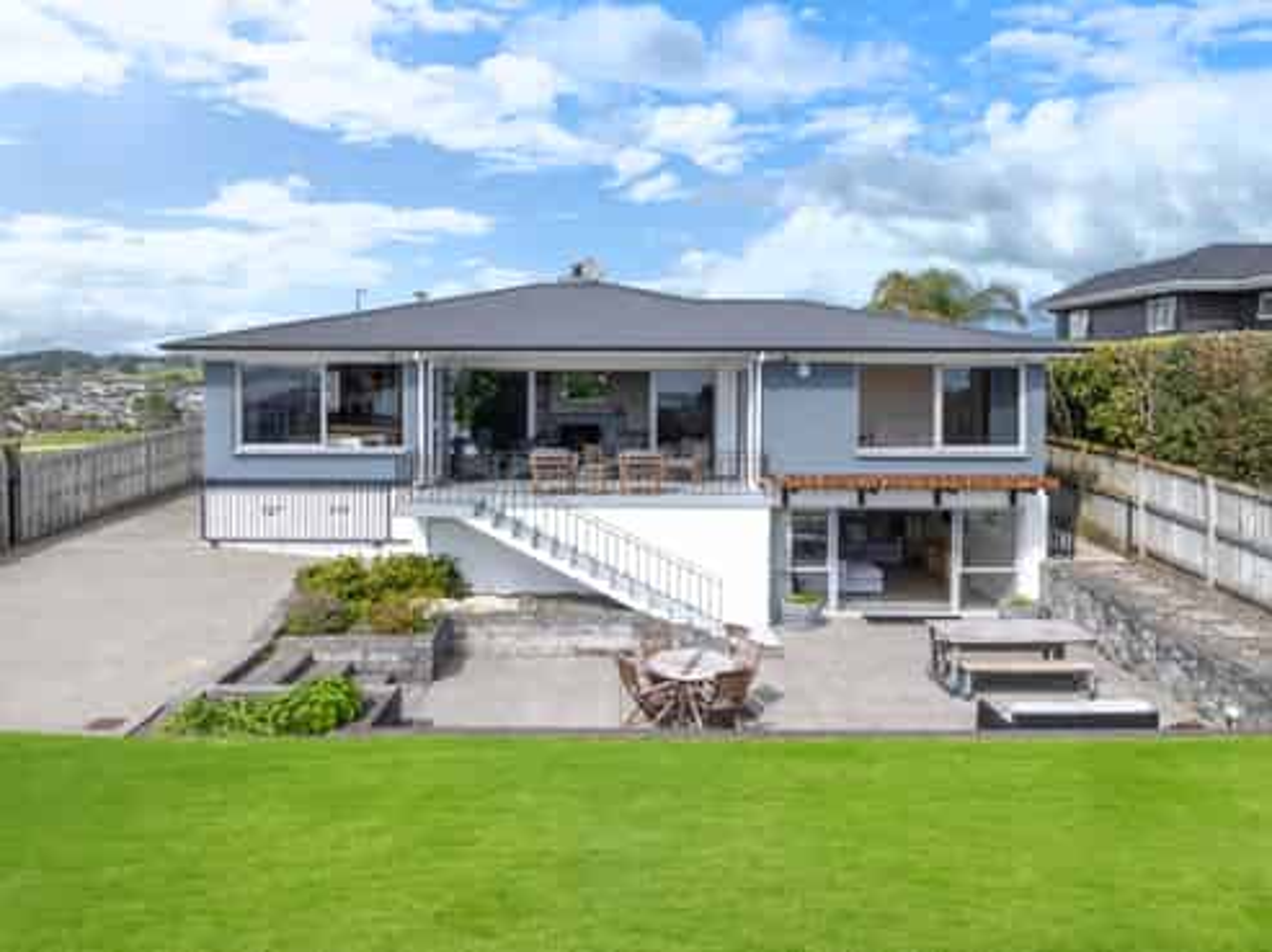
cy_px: 476
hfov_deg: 71.6
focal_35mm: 24
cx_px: 636
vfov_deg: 56.8
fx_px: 881
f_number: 2.8
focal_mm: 12.29
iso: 120
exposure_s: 1/2000
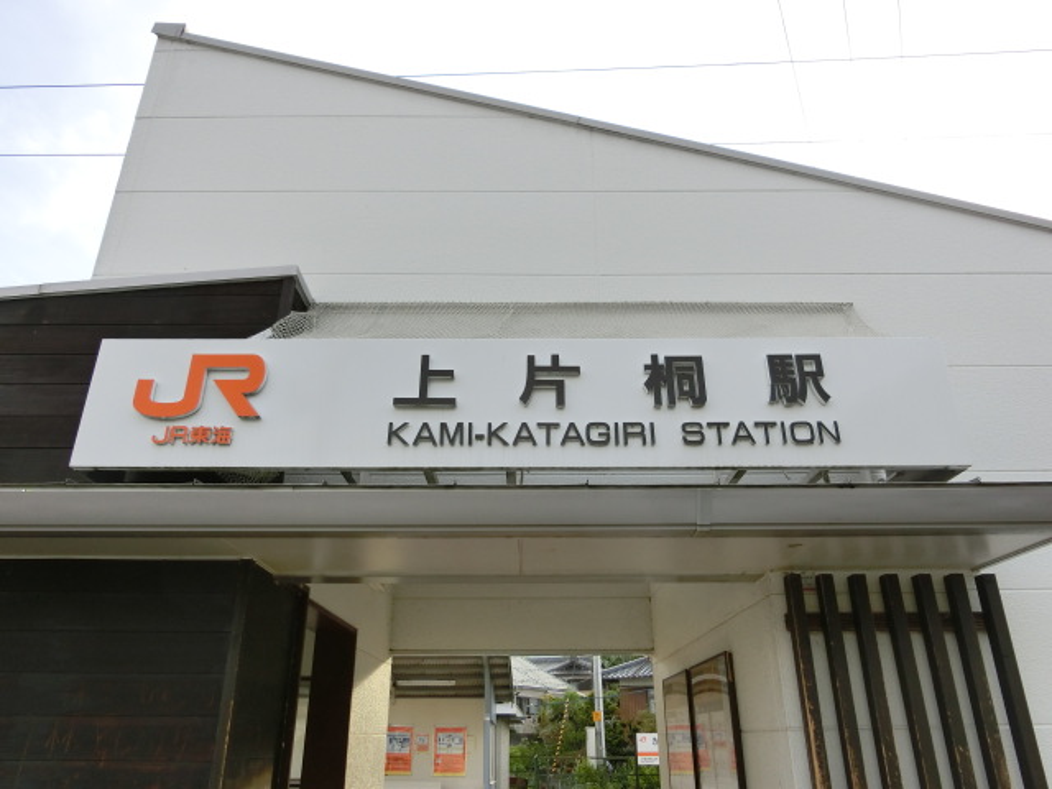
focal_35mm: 25
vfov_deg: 54.9
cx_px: 526
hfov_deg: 69.4
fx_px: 760
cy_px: 394
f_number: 3.5
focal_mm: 4.5
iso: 80
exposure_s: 1/250
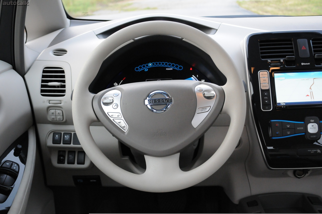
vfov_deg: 28.0
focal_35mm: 48
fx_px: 429
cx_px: 161
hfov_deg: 41.2
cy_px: 107
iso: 2000
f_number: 4.8
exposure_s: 1/250
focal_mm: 32
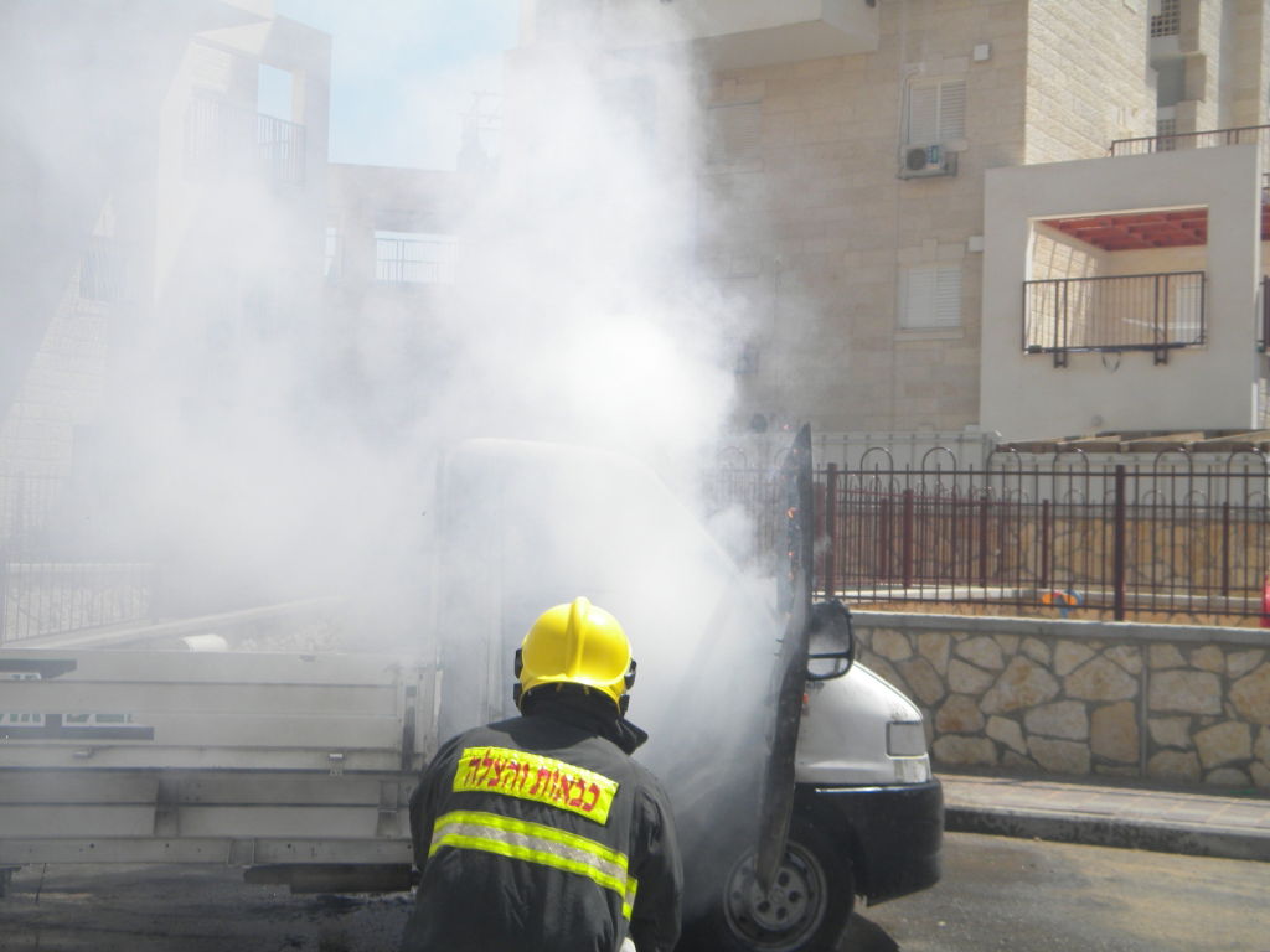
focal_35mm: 47
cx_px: 635
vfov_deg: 30.9
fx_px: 1724
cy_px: 476
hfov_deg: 40.4
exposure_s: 1/855
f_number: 3.9
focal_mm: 8.6
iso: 80
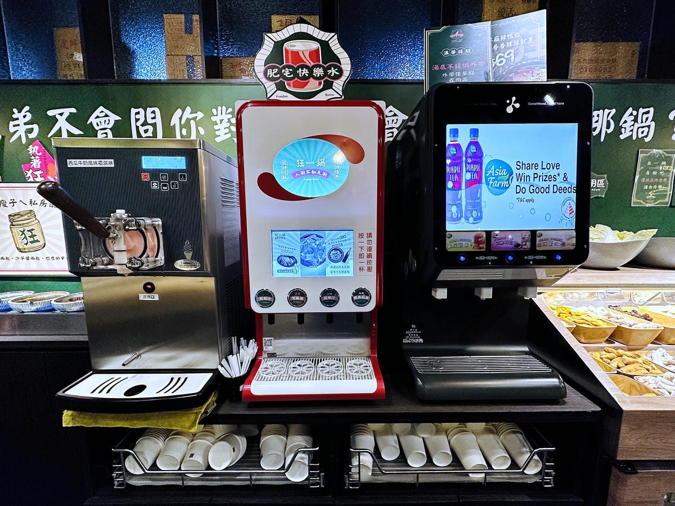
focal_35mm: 14
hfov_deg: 102.1
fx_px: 273
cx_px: 338
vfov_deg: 85.7
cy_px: 253
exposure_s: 1/60
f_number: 2.2
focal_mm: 2.22
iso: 500
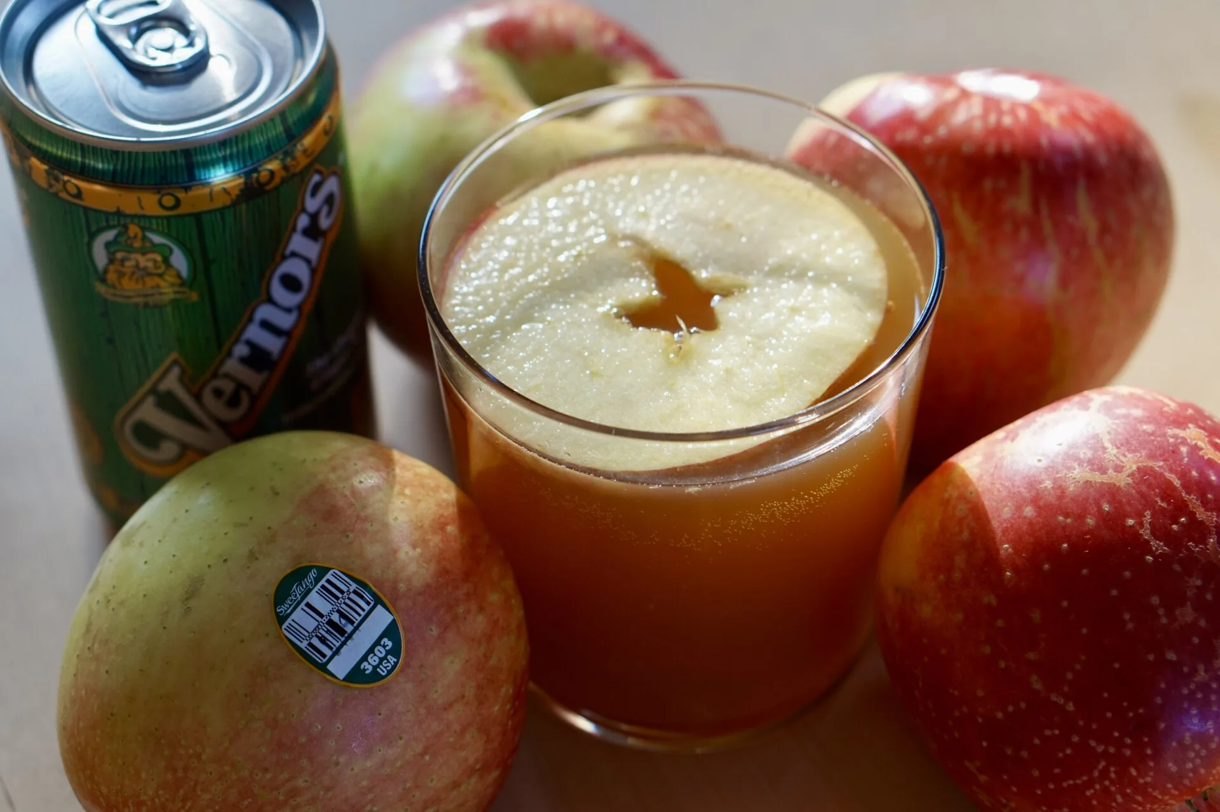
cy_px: 406
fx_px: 2540
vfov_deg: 18.2
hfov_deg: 27.0
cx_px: 610
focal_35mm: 75
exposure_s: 1/80
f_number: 4
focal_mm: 50
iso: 200
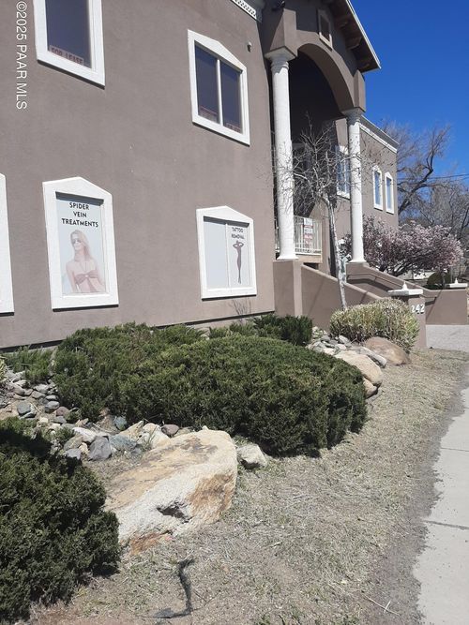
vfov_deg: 67.3
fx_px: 470
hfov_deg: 53.0
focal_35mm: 26
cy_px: 312
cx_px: 234
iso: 40
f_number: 1.7
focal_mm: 3.93
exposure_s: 1/3425
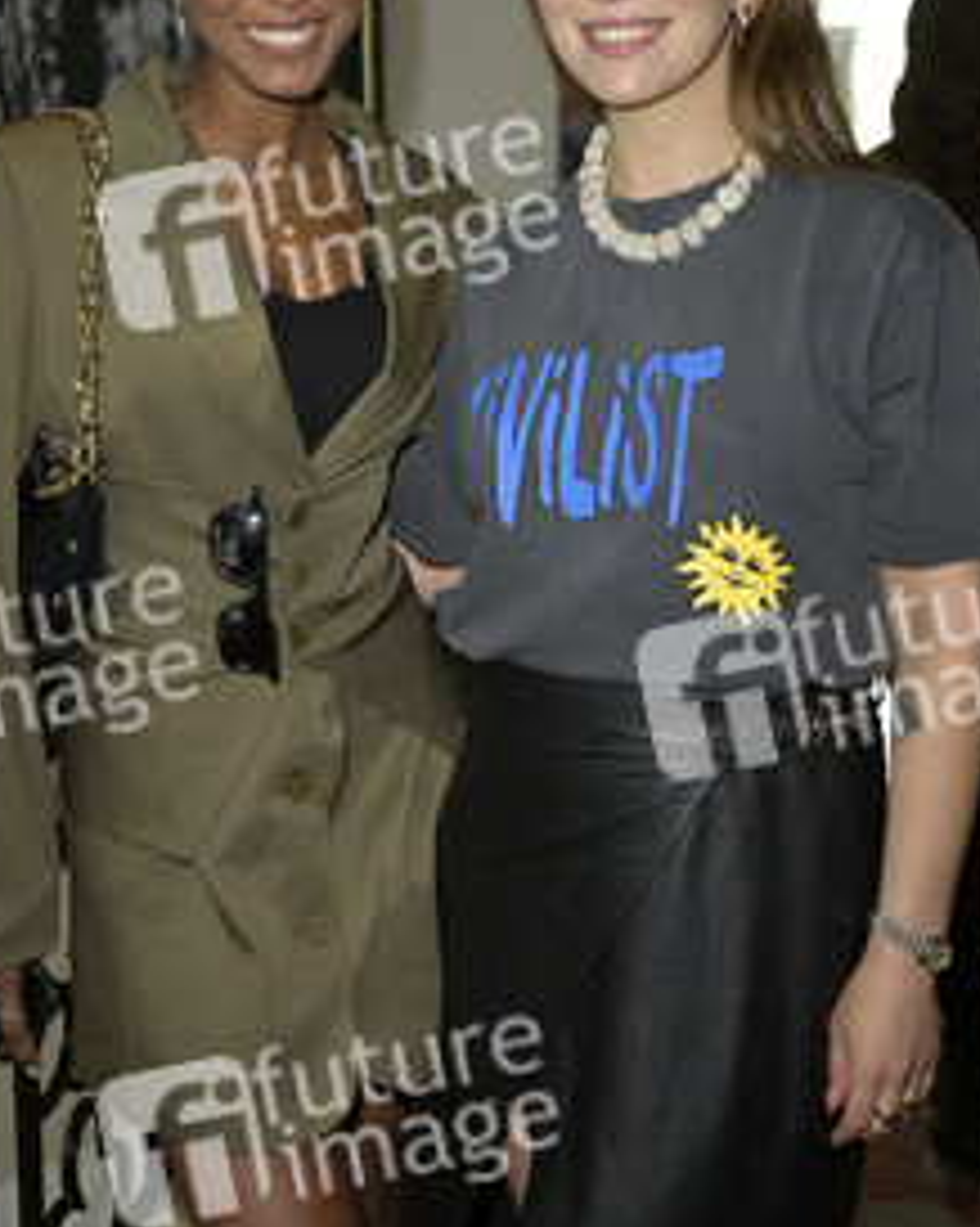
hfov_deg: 27.6
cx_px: 459
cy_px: 449
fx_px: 1996
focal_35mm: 55
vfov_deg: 34.0
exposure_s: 1/60
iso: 2000
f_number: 6.3
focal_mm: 40
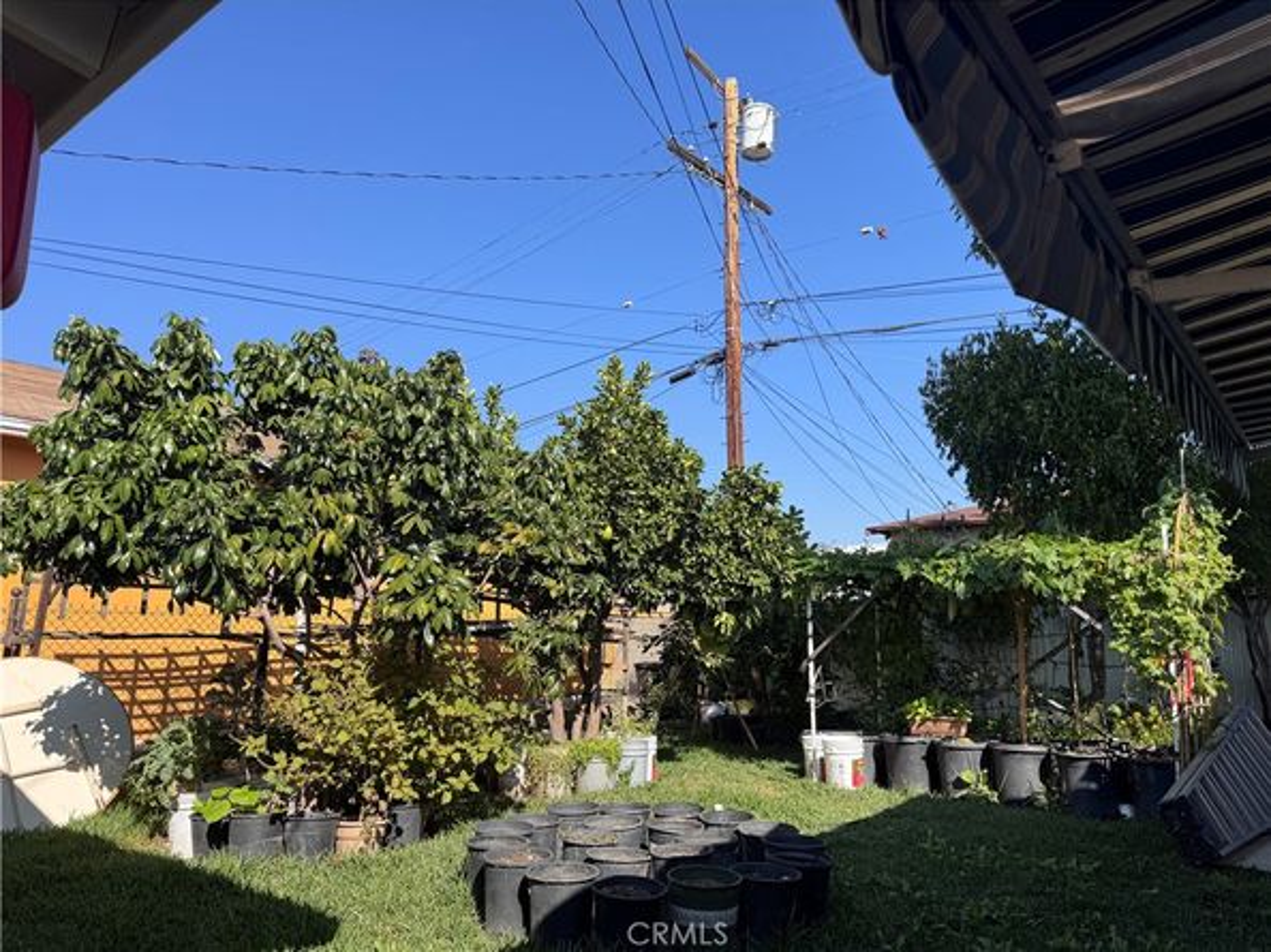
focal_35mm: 24
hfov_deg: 71.6
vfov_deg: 56.8
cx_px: 636
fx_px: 881
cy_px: 476
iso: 80
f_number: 1.78
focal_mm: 6.76
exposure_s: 1/2415
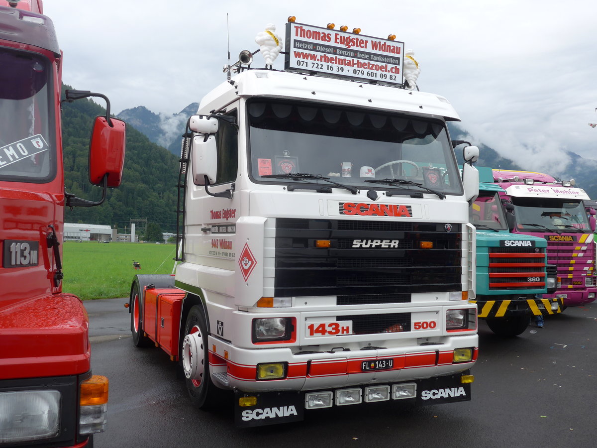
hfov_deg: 54.0
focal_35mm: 34
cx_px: 298
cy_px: 224
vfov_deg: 41.8
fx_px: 586
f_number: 2.8
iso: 80
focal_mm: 7
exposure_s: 1/500
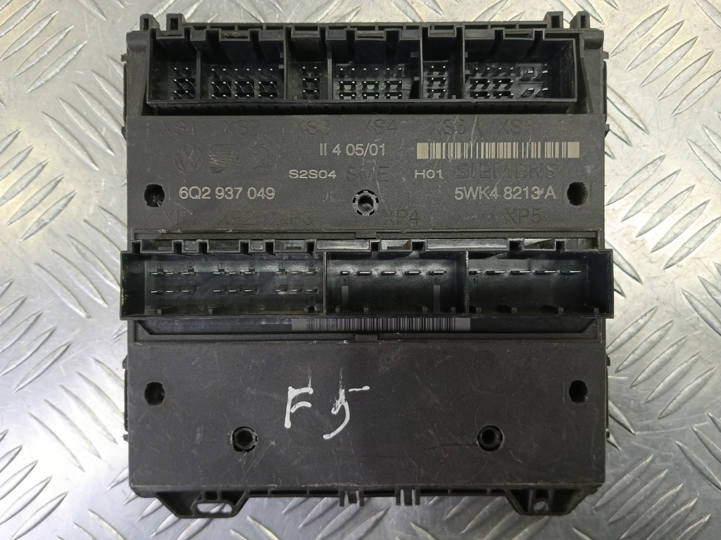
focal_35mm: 23
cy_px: 270
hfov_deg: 73.9
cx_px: 360
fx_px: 479
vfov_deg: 58.9
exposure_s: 1/50
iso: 217
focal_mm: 4.11
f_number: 1.6
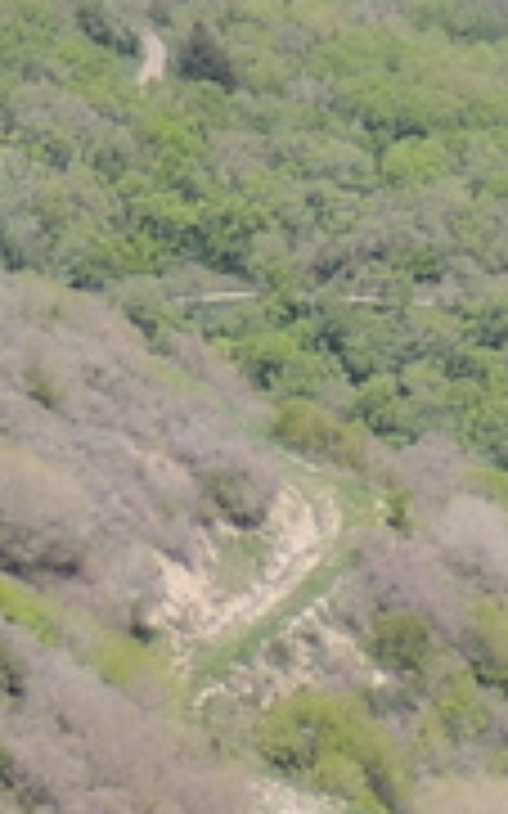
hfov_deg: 3.0
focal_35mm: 413
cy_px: -423
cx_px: 2293
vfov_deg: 5.0
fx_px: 9156
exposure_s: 1/800
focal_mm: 9.8
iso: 100
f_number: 3.7
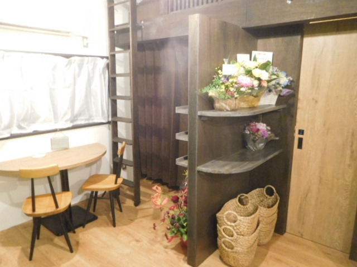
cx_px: 178
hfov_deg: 69.4
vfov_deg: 54.9
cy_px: 134
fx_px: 258
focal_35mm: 25
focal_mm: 4.5
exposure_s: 1/8
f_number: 3.4
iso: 800
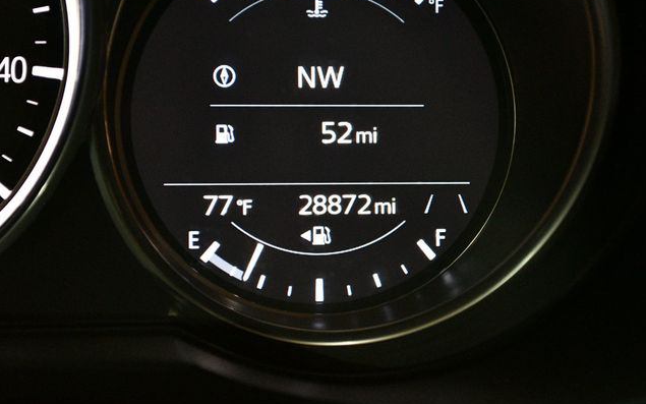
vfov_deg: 16.9
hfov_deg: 26.8
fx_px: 1356
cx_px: 325
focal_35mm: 77
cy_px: 201
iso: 5000
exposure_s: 1/60
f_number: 5.6
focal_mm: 50
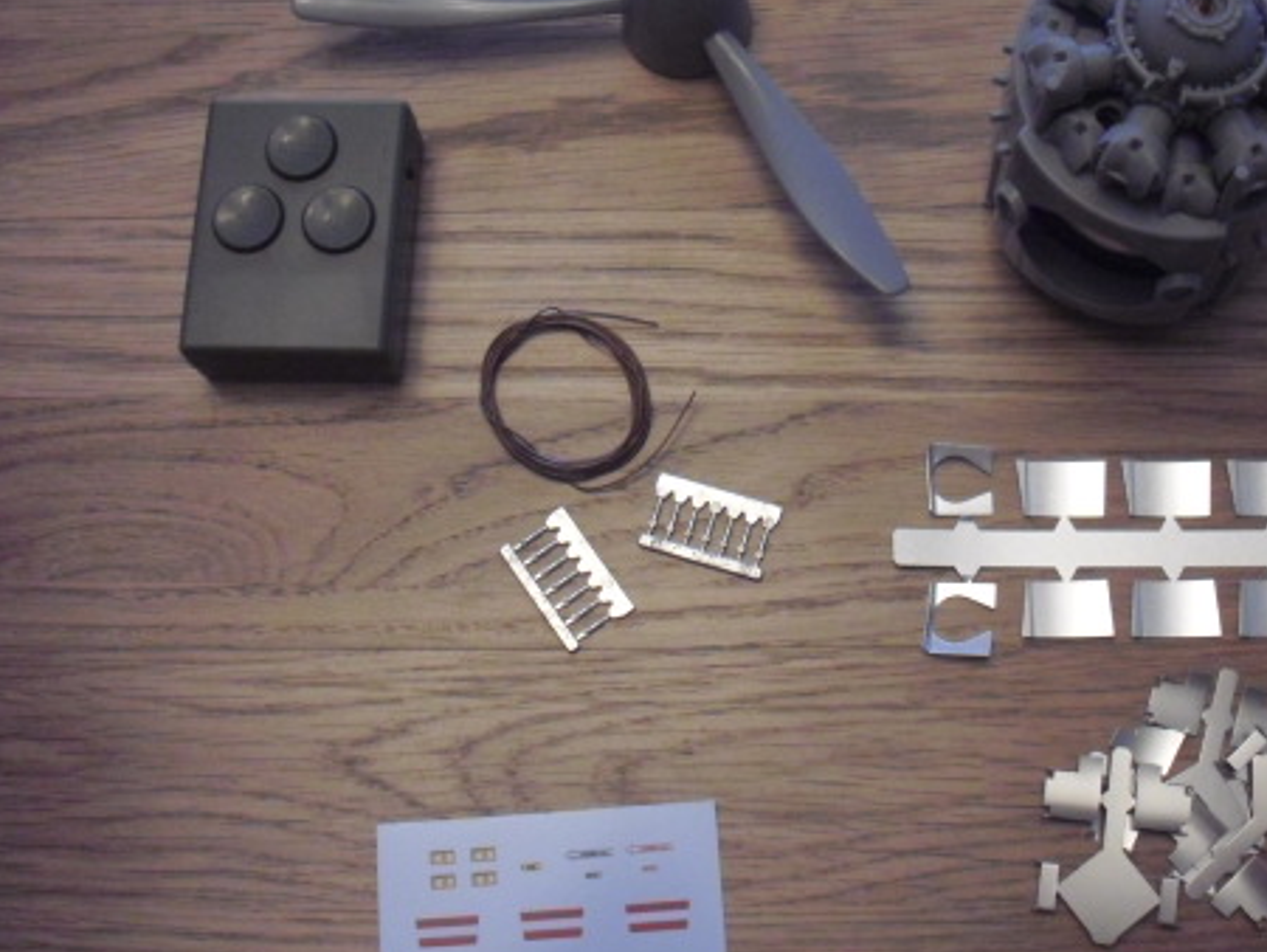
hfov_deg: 35.2
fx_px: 1978
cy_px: 406
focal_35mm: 54
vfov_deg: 27.0
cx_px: 828
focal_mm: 6.2
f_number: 2.8
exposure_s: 1/60
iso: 400
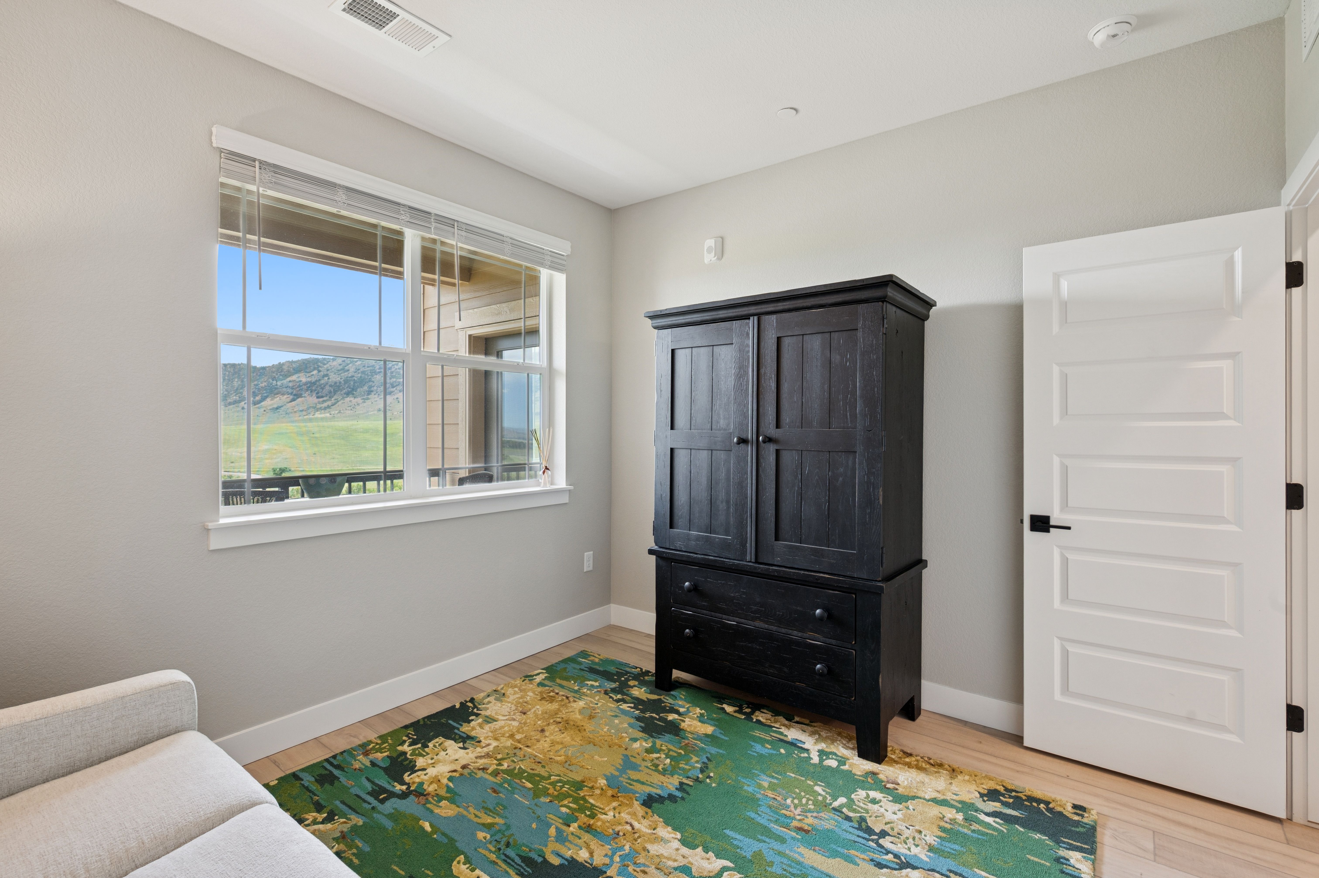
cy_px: 439
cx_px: 660
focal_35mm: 16
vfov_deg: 73.7
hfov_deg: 96.8
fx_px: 586
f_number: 9
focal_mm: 16
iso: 400
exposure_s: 1/25
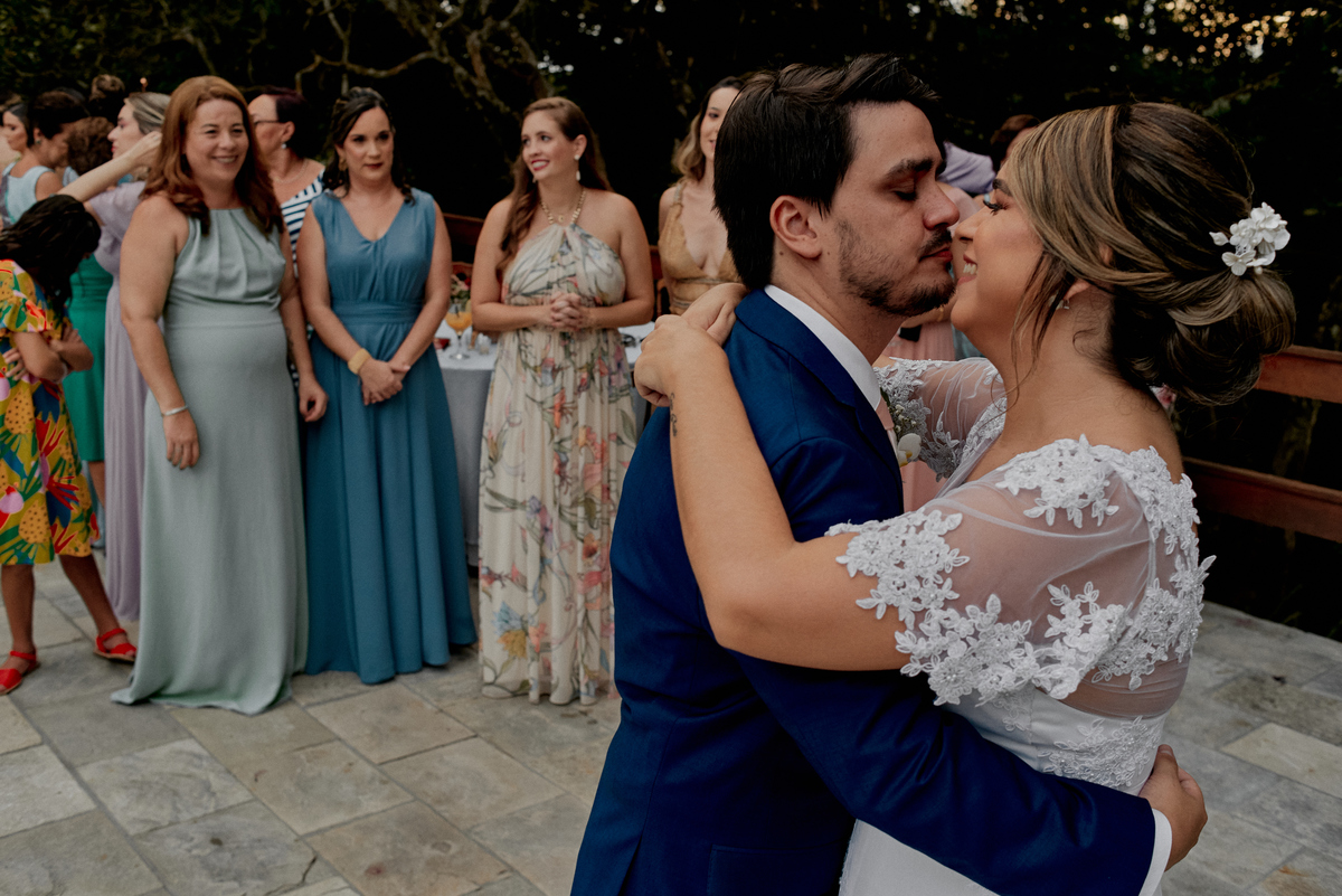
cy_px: 448
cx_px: 671
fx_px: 1305
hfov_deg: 54.4
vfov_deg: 37.9
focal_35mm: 35
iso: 1000
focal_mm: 35
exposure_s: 1/200
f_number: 5
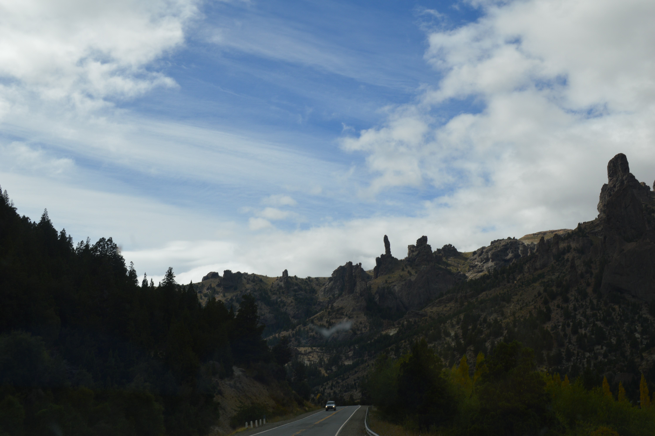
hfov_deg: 46.4
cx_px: 328
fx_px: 763
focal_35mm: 42
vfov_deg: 31.8
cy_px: 218
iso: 100
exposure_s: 1/320
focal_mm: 28
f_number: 9
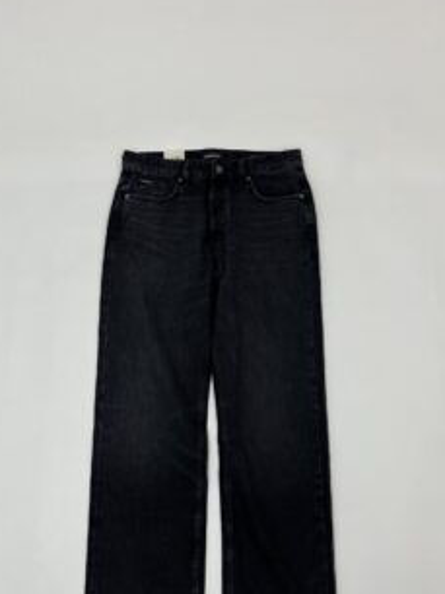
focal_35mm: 34
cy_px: 363
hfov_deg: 41.7
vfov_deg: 53.5
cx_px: 216
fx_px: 584
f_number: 1.6
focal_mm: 5.1
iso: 100
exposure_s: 1/100
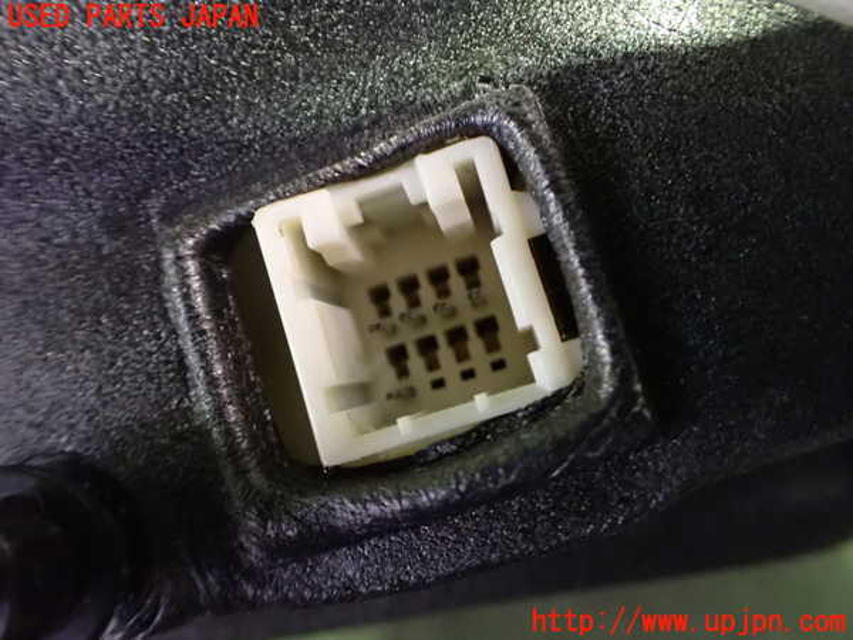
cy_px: 320
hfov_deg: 60.0
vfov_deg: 46.8
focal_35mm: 30
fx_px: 739
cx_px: 426
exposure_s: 1/30
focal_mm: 5.4
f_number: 2.3
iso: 1600
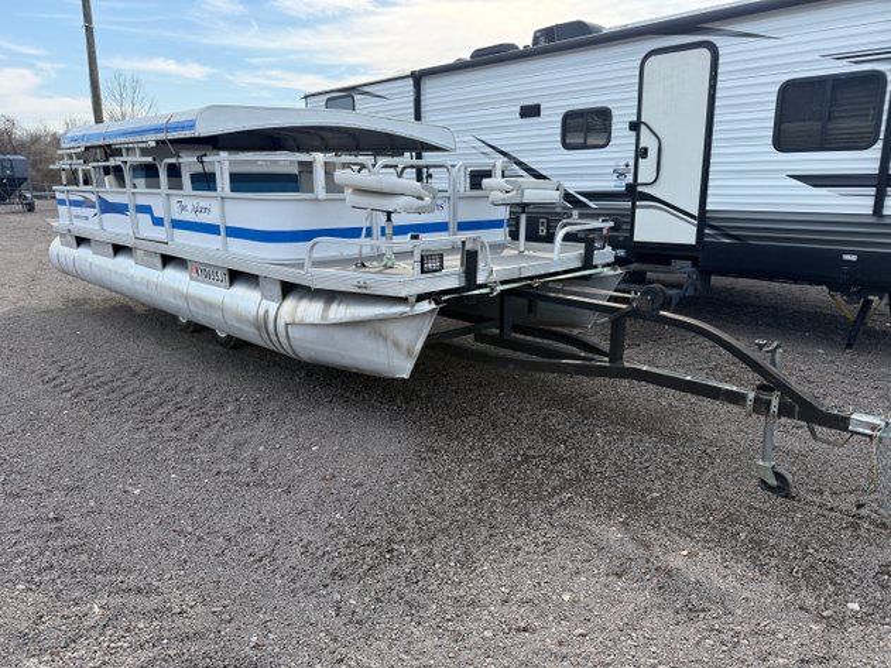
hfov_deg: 71.6
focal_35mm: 24
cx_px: 446
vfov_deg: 56.8
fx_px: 618
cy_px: 334
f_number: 1.78
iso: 100
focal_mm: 6.76
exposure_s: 1/2445
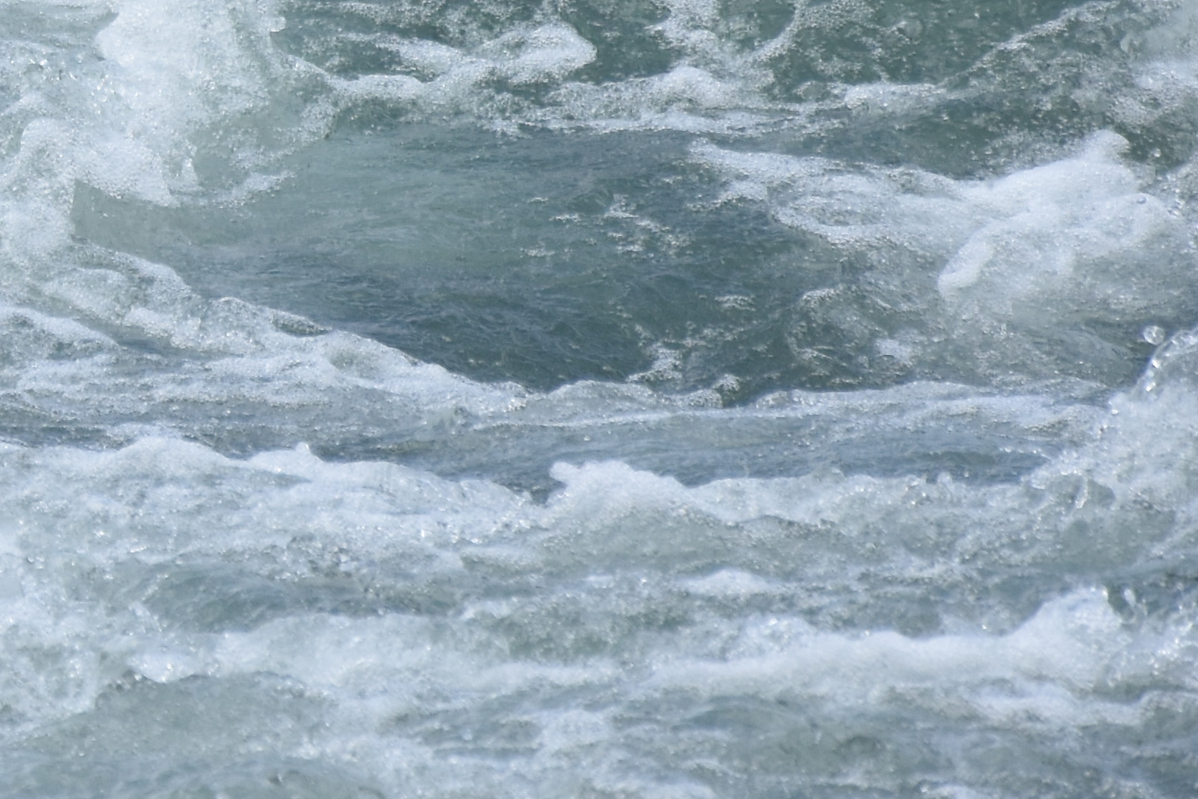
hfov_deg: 3.5
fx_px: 19296
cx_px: -804
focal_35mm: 580
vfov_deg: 2.4
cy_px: -514
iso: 400
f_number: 6.3
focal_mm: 105
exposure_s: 1/1600
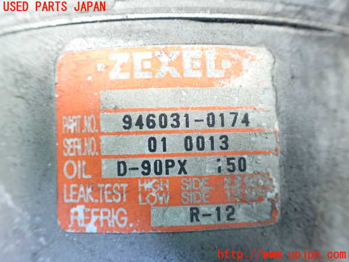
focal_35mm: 30
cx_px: 174
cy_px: 131
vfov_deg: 46.8
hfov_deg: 60.0
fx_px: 302
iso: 1250
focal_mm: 5.4
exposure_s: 1/30
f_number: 2.3
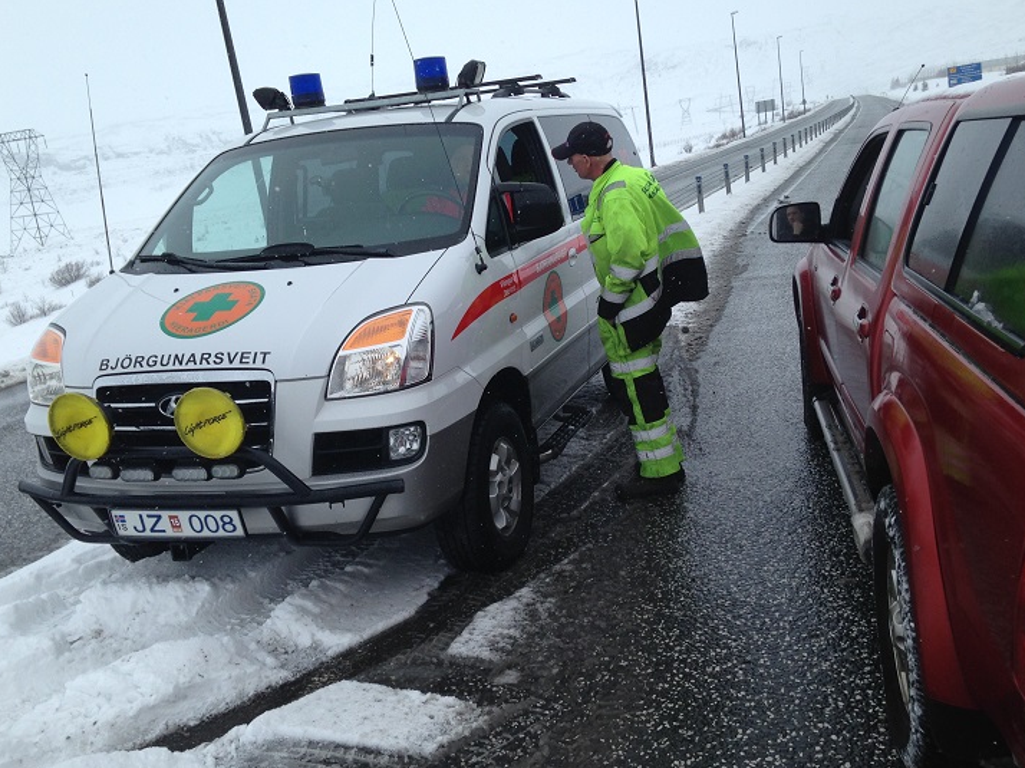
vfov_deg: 38.6
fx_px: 1095
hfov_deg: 50.2
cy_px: 402
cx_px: 518
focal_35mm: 37
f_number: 2.4
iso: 50
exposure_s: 1/874
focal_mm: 4.12
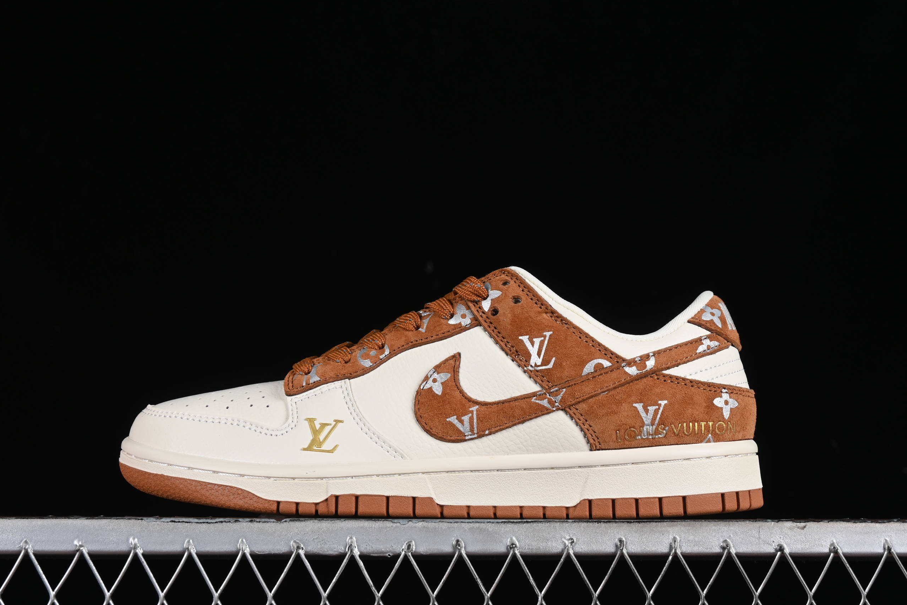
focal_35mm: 82
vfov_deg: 16.7
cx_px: 438
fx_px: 2066
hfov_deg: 24.8
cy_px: 310
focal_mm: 50
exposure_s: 1/80
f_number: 8
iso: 160
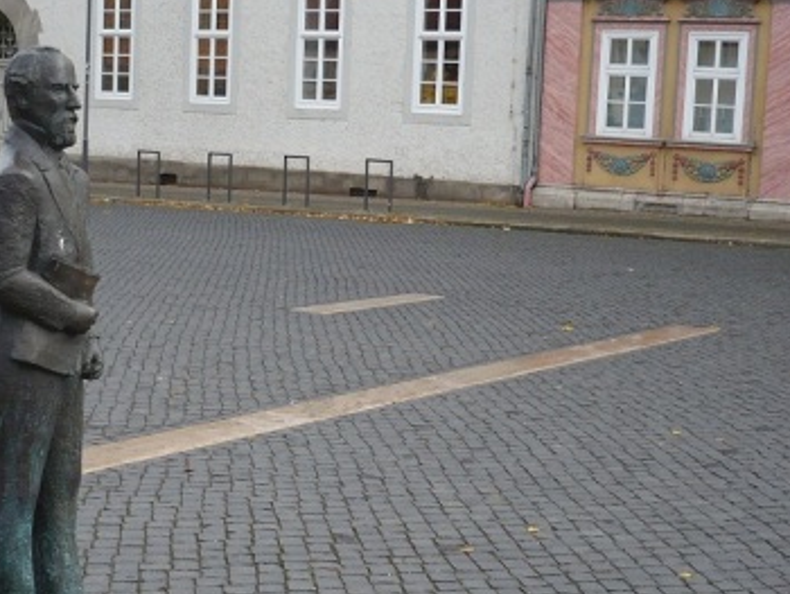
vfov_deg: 24.4
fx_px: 1370
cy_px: 268
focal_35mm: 60
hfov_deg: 32.1
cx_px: 343
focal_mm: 5.8
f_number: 2.8
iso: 100
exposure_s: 1/200
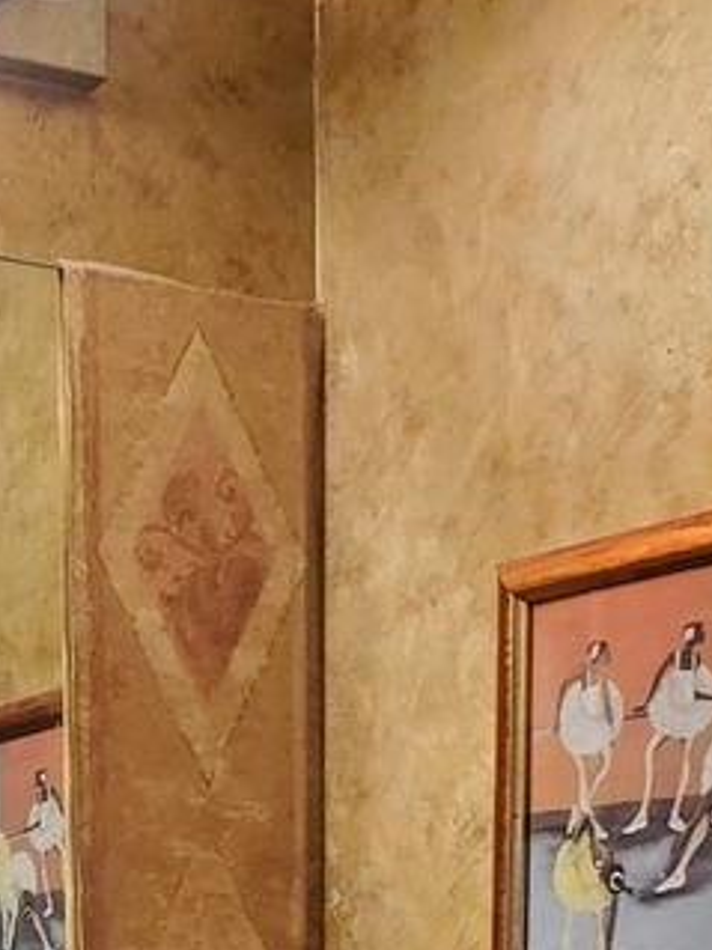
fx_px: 2415
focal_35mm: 88
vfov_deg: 20.1
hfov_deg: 15.8
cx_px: -247
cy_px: 1287
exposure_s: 1/40
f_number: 2.4
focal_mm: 4.3
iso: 200
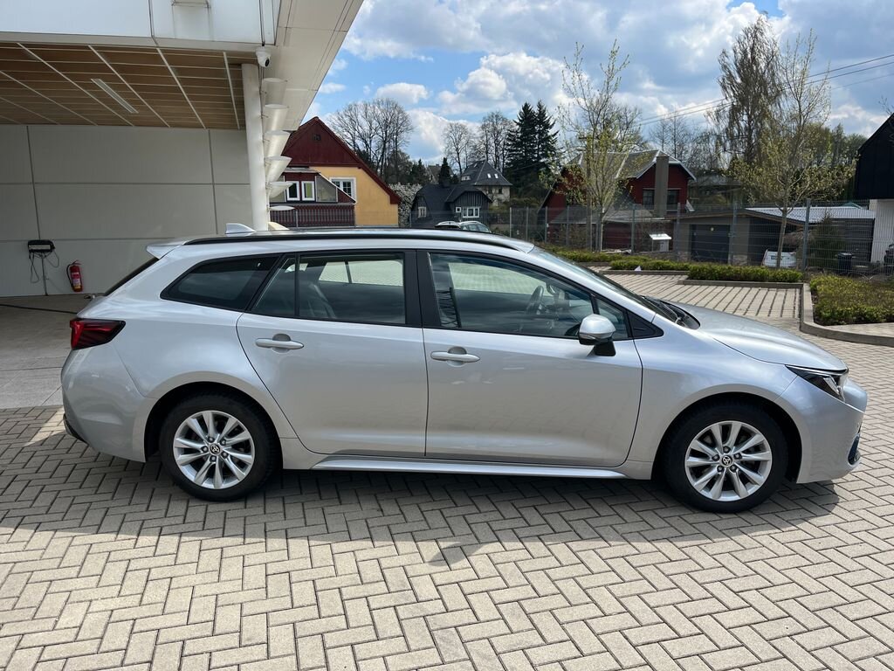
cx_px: 447
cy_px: 336
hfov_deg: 67.3
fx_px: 671
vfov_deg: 53.1
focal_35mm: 26
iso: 50
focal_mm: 5.1
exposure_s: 1/2632
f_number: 1.6
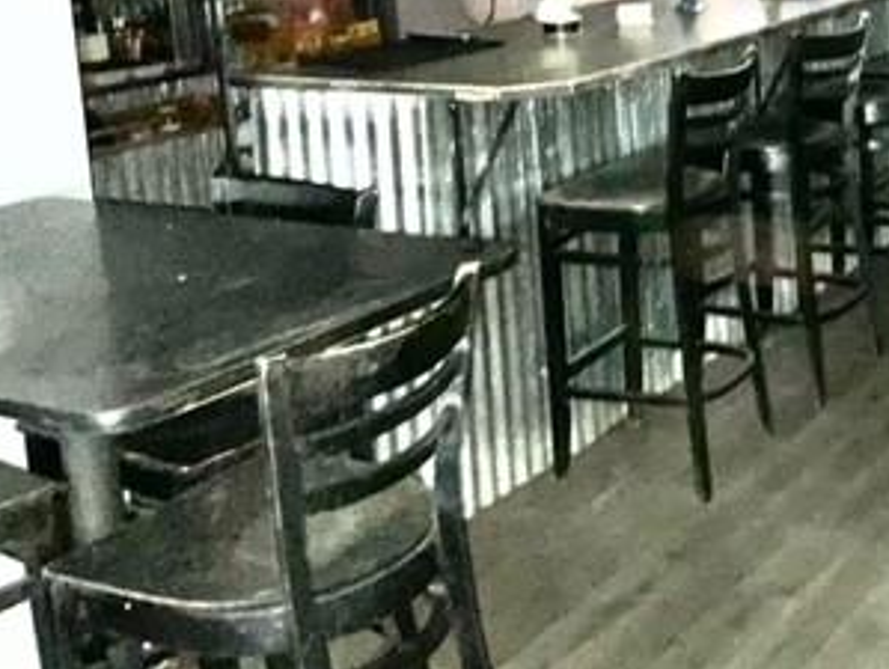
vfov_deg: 23.1
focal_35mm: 62
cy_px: 62
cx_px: 925
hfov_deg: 28.8
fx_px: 1594
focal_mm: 3
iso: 160
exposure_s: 1/16
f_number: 1.8
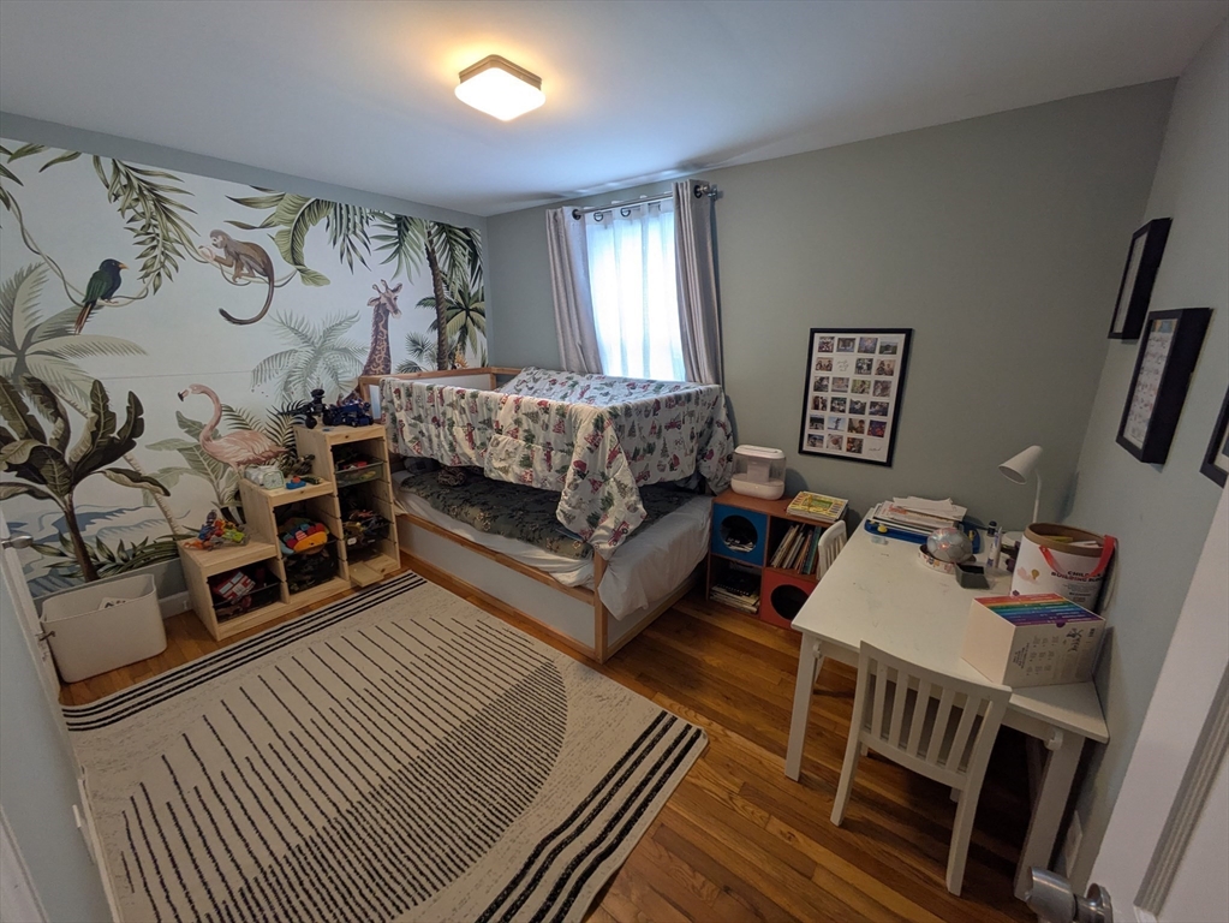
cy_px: 462
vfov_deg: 85.7
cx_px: 614
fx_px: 497
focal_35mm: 14
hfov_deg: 102.0
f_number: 2.2
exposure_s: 1/24
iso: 77
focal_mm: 1.83
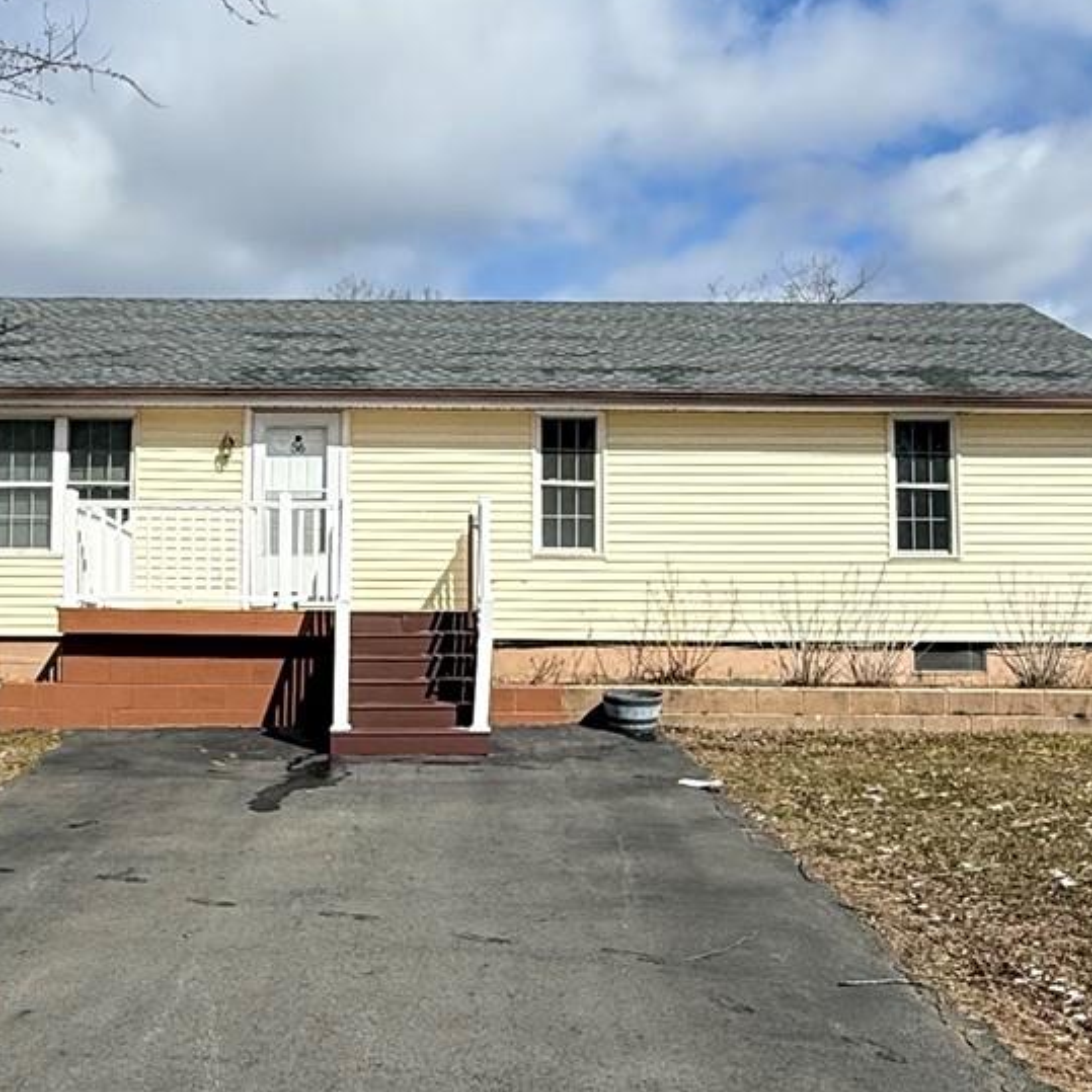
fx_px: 1677
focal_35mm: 47
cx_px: 436
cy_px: 494
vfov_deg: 36.0
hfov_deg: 35.9
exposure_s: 1/5155
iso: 50
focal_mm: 2.22
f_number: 2.2
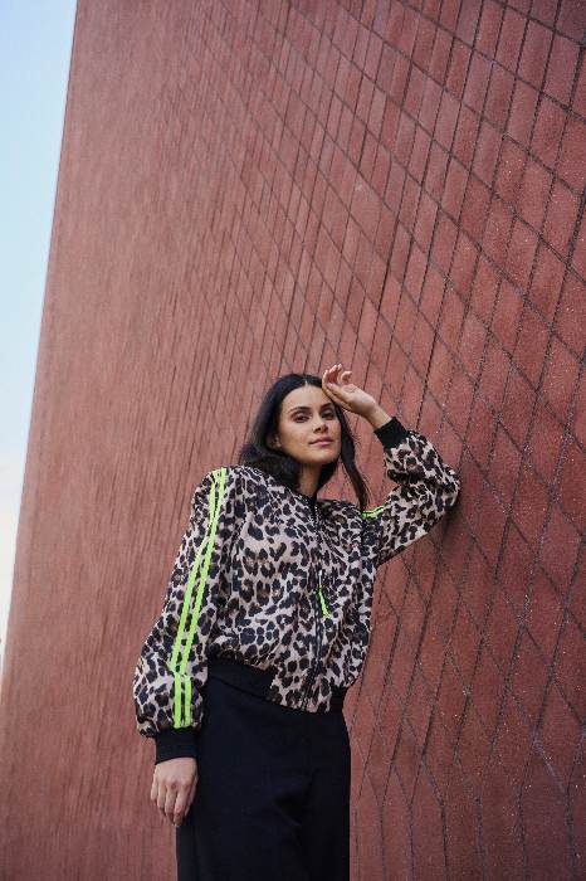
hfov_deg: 35.0
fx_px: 929
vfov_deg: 50.7
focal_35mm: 38
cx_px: 293
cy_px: 440
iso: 200
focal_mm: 38
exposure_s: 1/250
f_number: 4
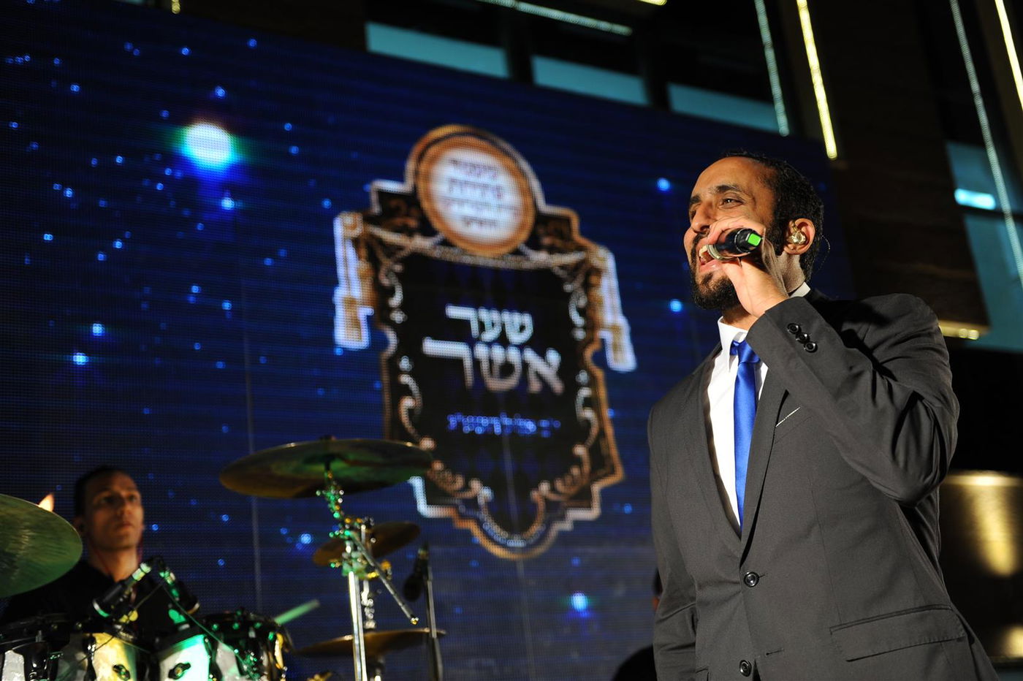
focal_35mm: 50
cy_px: 340
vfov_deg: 27.0
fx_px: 1420
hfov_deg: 39.6
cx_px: 512
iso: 640
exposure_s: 1/200
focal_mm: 50
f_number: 2.8
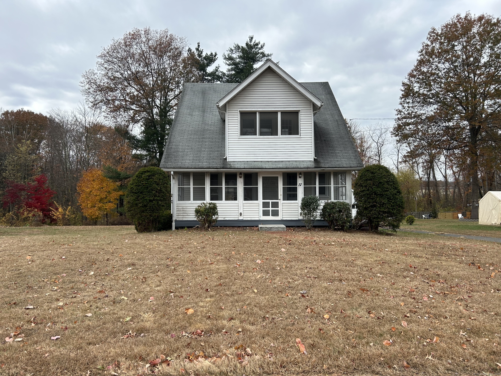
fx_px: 376
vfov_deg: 53.1
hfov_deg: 67.3
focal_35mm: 26
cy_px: 188
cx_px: 250
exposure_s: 1/1838
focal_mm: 5.7
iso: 50
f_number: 1.5
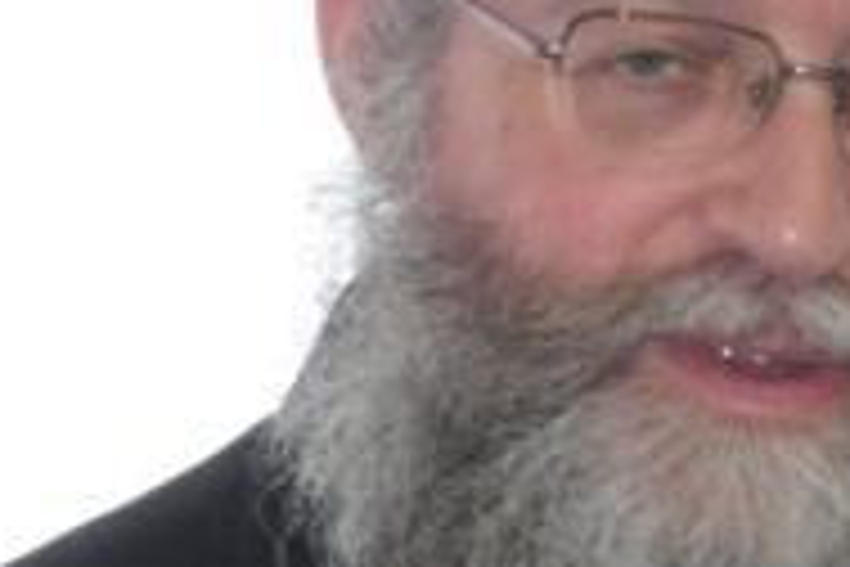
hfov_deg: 8.3
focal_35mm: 246
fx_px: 5808
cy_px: 202
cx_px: 724
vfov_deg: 5.6
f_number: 5.4
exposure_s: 1/60
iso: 200
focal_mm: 16.51
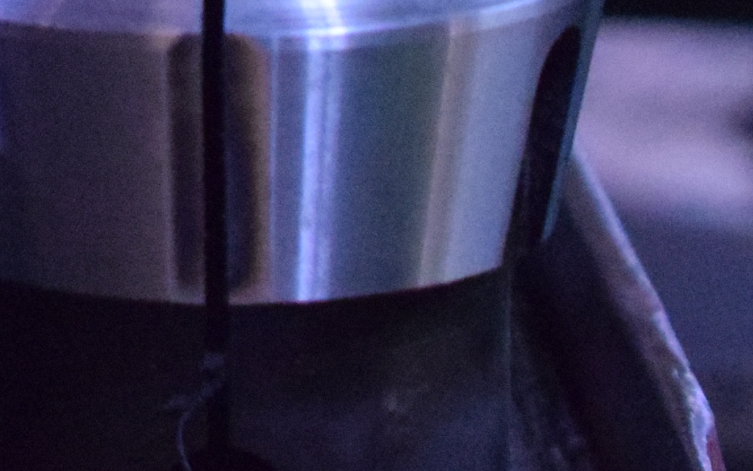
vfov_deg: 3.0
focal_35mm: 441
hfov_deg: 4.7
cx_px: -444
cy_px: -560
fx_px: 9045
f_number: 6.3
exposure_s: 1/50
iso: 6400
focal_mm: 55
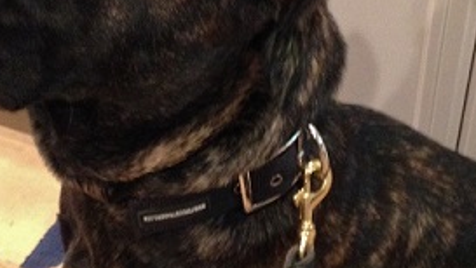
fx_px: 998
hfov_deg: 26.8
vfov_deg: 15.3
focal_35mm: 79
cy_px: 172
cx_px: 197
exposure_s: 1/20
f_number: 2.4
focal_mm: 4.12
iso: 400
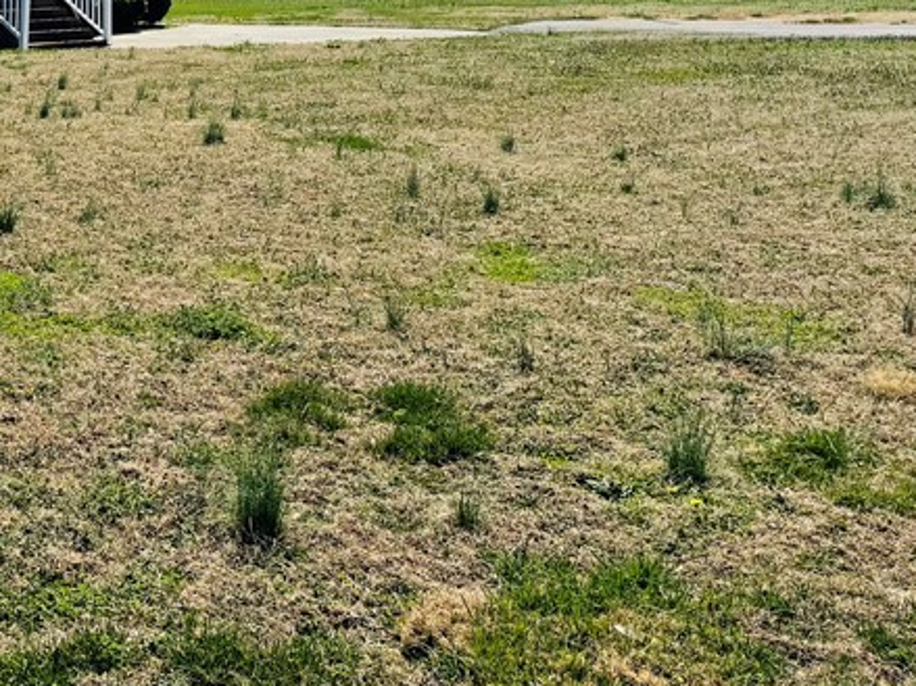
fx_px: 1481
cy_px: 63
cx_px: -67
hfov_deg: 31.0
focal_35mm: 56
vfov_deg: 25.3
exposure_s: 1/10417
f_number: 1.78
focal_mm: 6.76
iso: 80
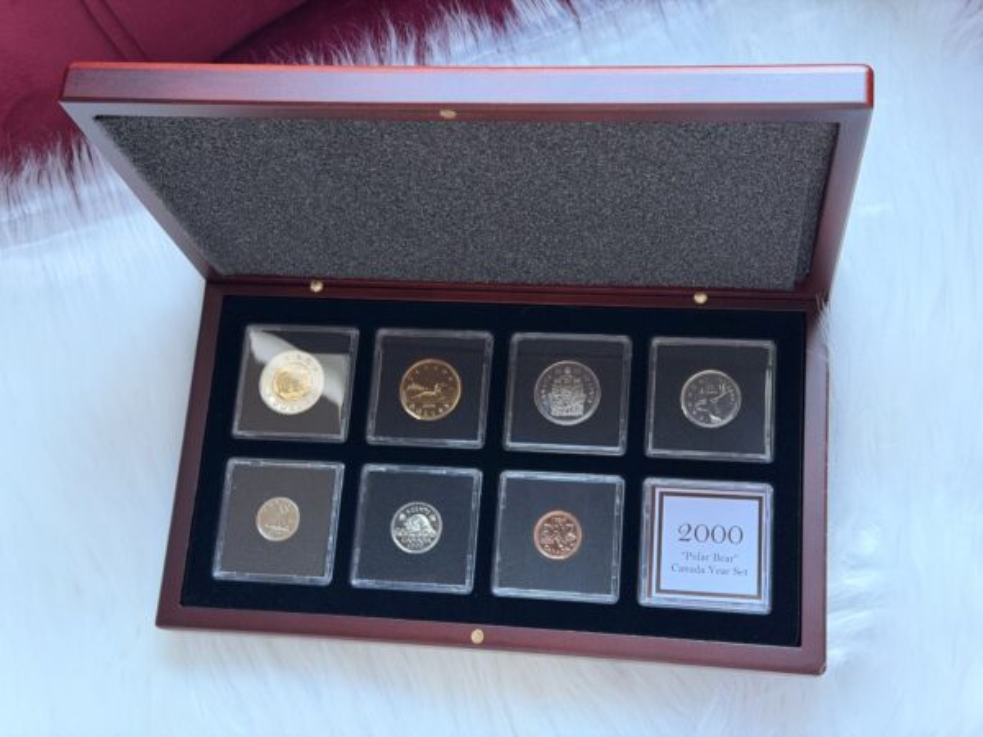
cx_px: 492
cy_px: 368
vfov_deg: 30.3
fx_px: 1363
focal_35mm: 48
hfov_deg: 39.7
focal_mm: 6.76
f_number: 1.78
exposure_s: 1/47
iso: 250
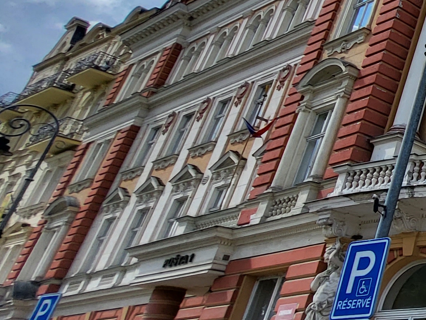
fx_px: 579
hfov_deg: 24.1
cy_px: 102
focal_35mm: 47
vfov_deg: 30.6
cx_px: 725
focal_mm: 1.74
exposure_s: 1/1406
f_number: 2.2
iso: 32
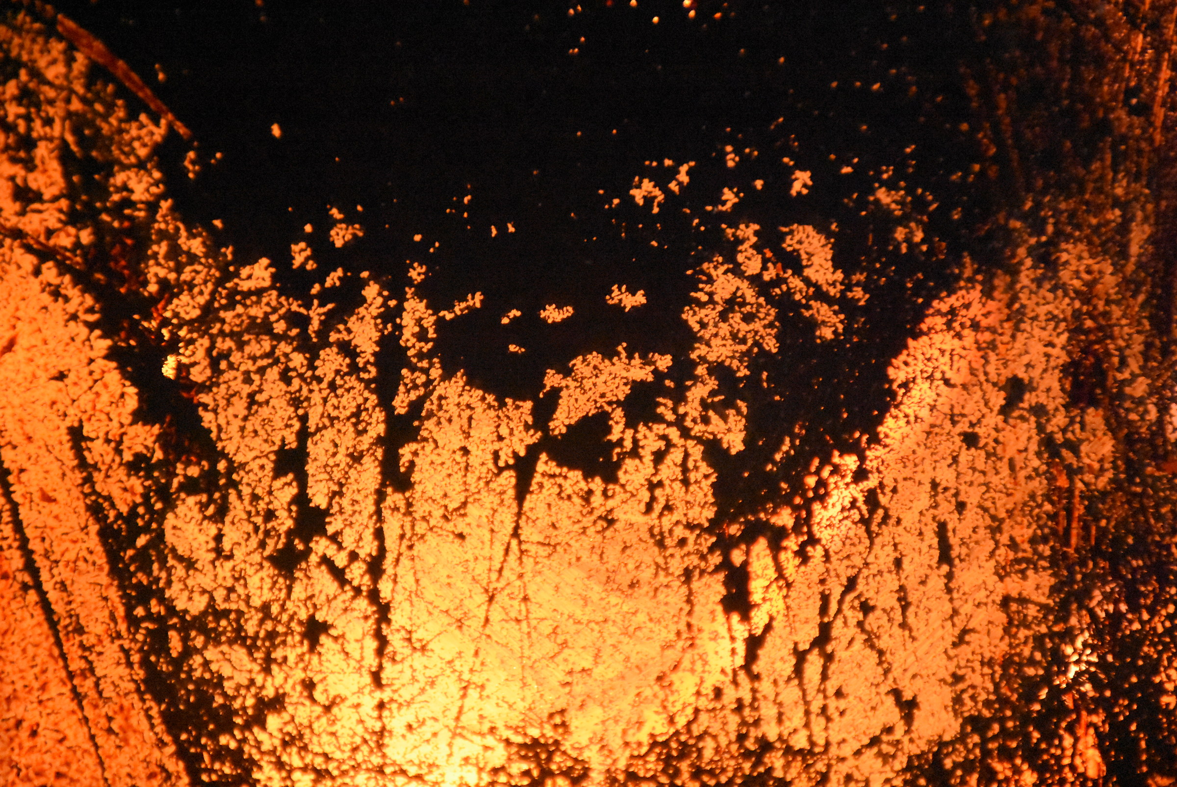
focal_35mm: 210
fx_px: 6871
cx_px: 588
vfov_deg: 6.6
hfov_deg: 9.8
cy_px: 394
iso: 12800
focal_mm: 140
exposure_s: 1/6
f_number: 5.6
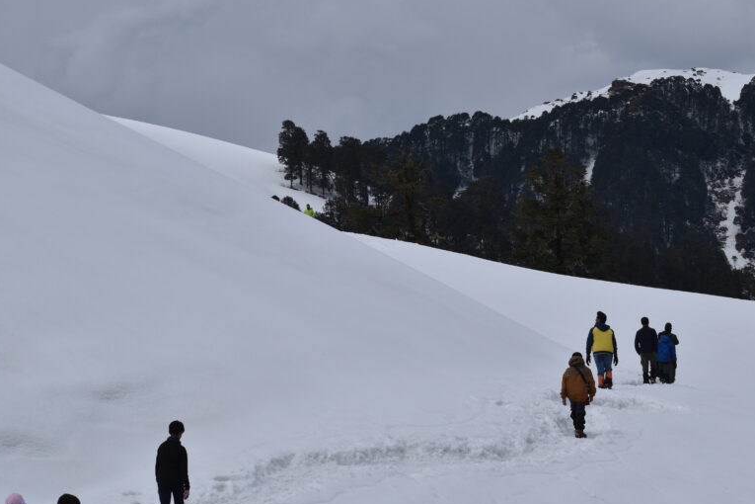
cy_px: 247
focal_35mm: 151
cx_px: 493
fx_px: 3160
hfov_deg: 13.6
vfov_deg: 9.1
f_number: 10
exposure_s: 1/1250
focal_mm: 75
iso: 125
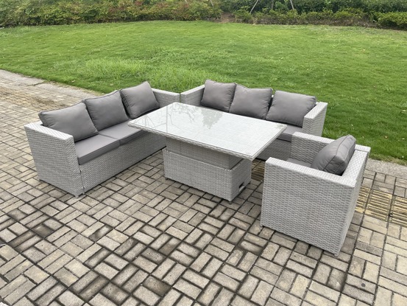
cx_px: 204
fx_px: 306
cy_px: 153
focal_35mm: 26
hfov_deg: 67.3
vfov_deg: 53.1
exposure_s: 1/581
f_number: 1.6
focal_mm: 4.2
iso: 32
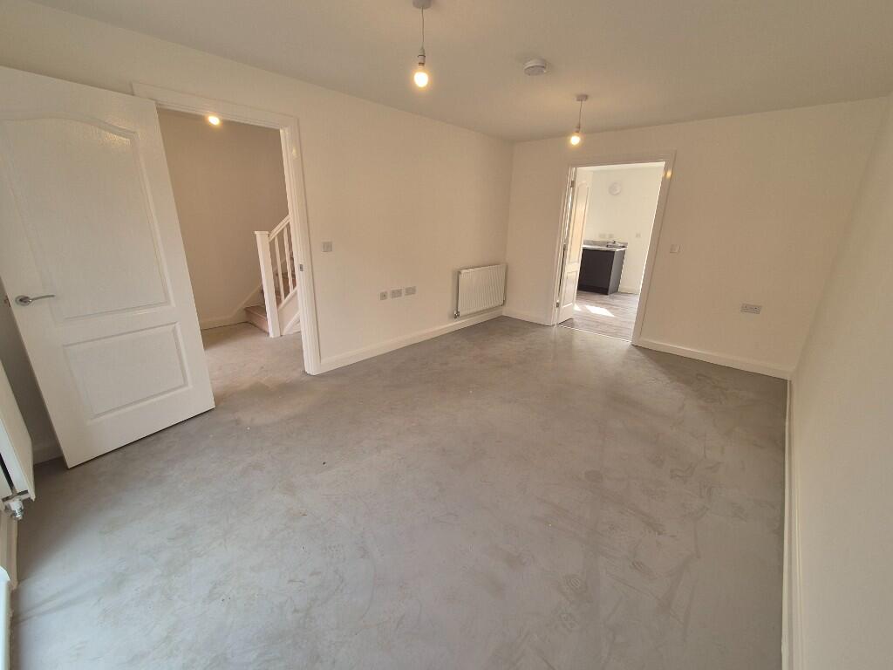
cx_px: 446
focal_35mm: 13
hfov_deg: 106.2
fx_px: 335
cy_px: 335
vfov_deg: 89.9
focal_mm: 2.2
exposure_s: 1/100
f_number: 2.2
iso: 64
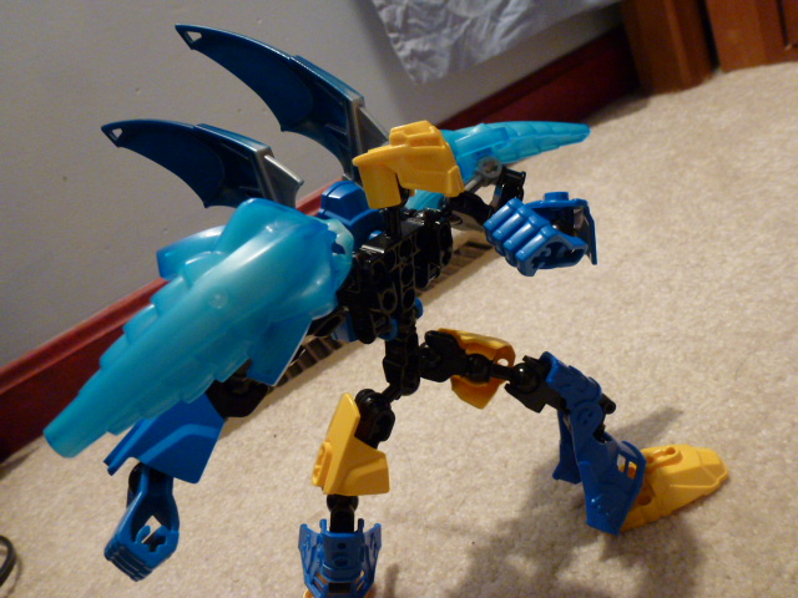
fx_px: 553
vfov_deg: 56.8
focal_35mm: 24
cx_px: 399
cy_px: 299
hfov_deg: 71.6
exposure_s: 1/8
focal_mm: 4.3
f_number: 3.3
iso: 400
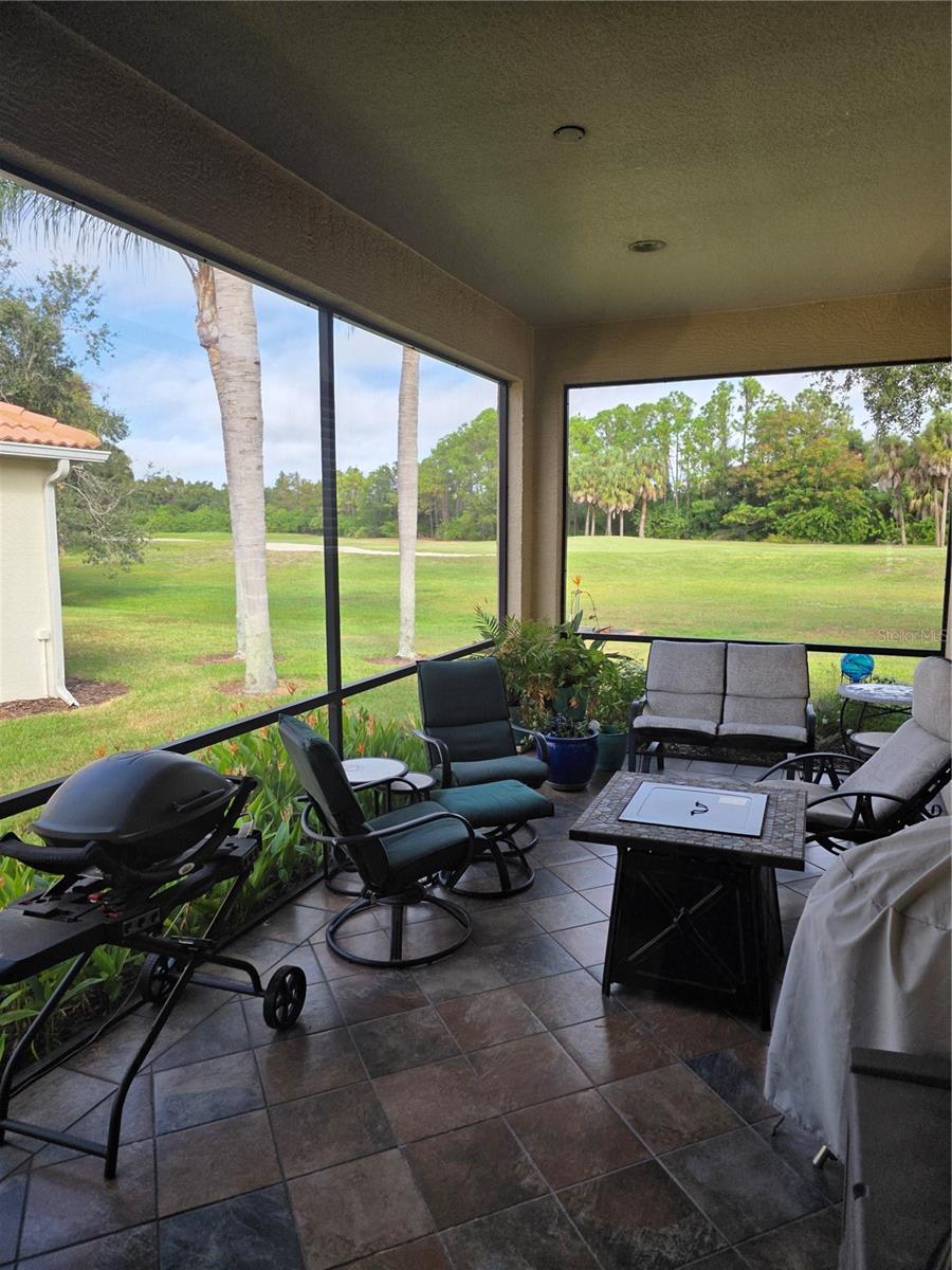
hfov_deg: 58.9
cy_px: 635
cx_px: 476
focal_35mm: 23
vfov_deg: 73.9
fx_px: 843
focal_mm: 6.3
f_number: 1.7
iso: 50
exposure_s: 1/359
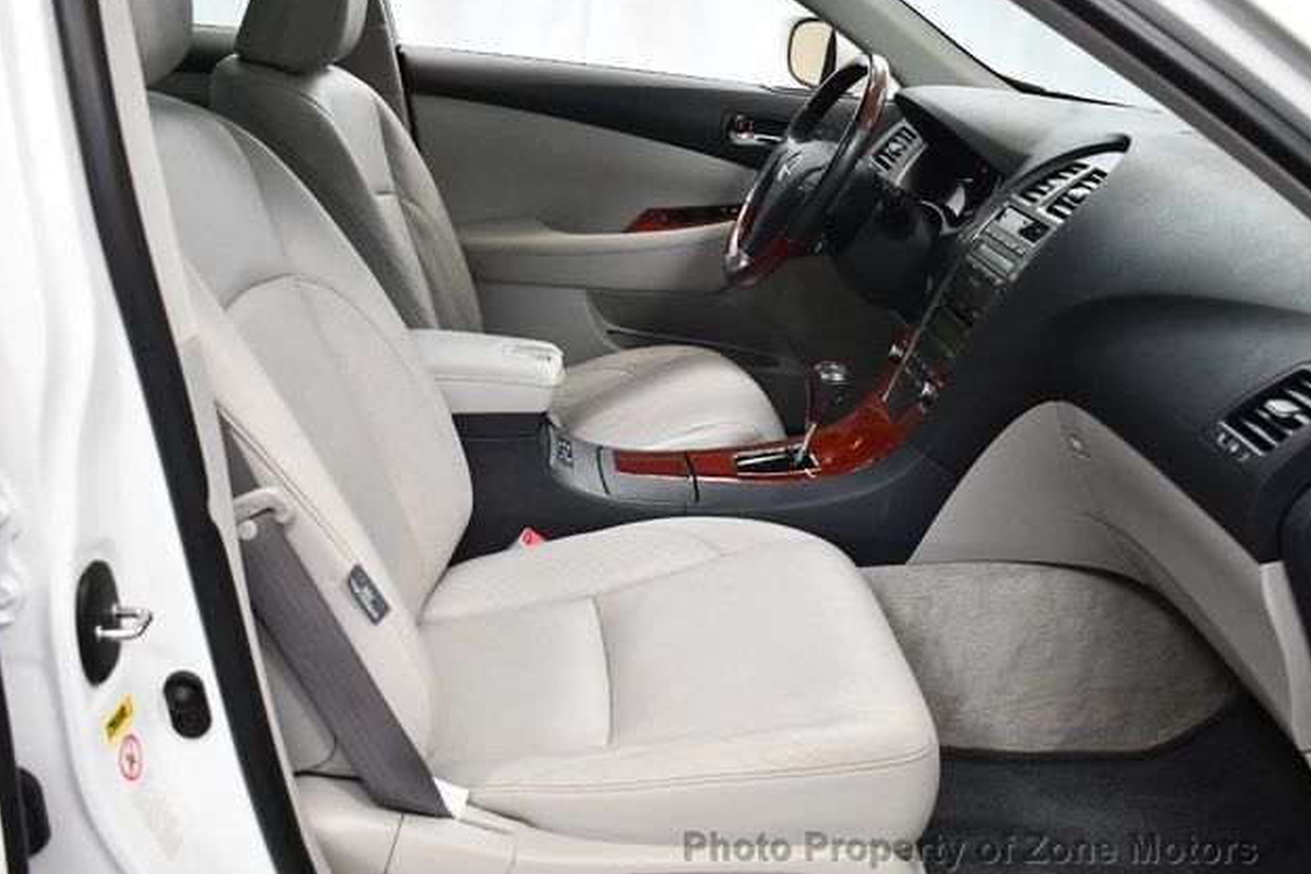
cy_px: 438
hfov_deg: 51.9
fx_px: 1347
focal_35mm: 37
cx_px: 653
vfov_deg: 35.9
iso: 1800
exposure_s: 1/125
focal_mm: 18
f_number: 3.5
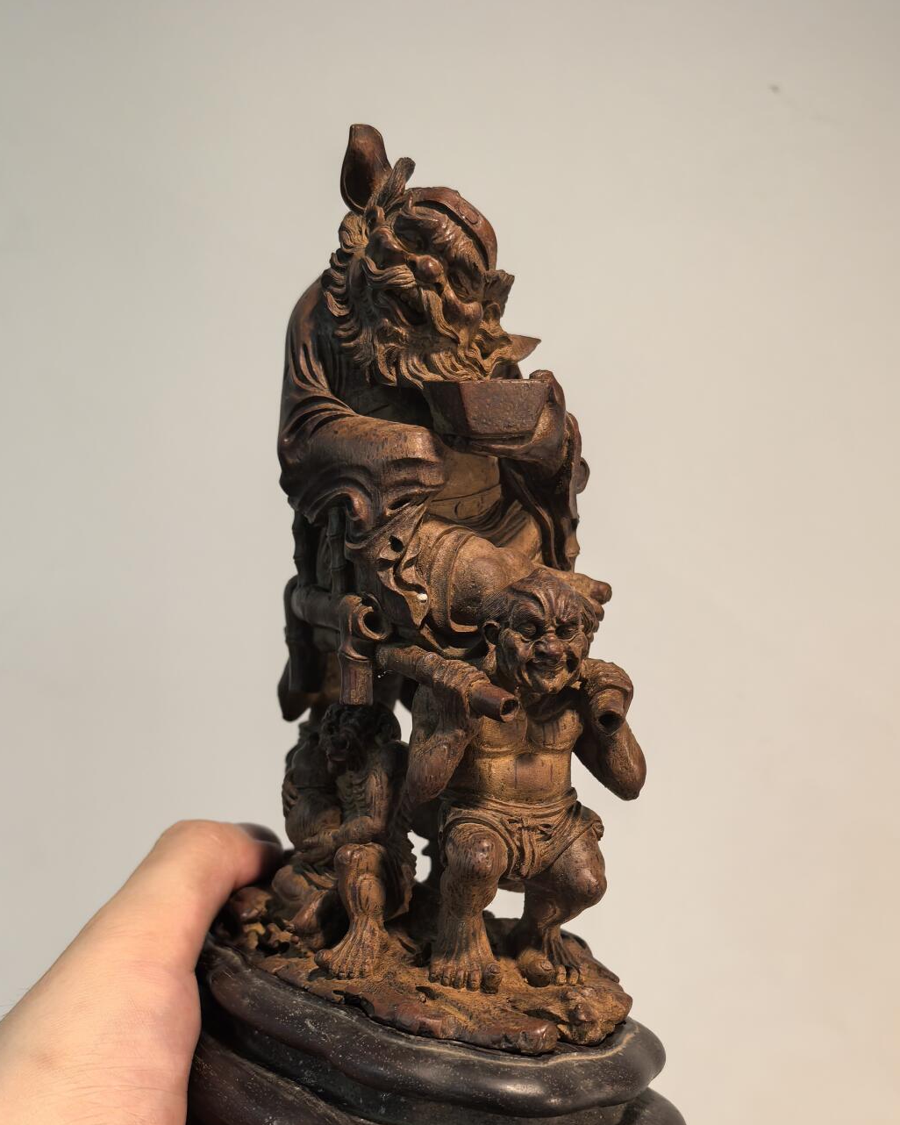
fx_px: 1232
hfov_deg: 40.1
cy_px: 715
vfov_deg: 48.5
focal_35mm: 37
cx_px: 432
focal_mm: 6.98
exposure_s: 1/100
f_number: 2
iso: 320
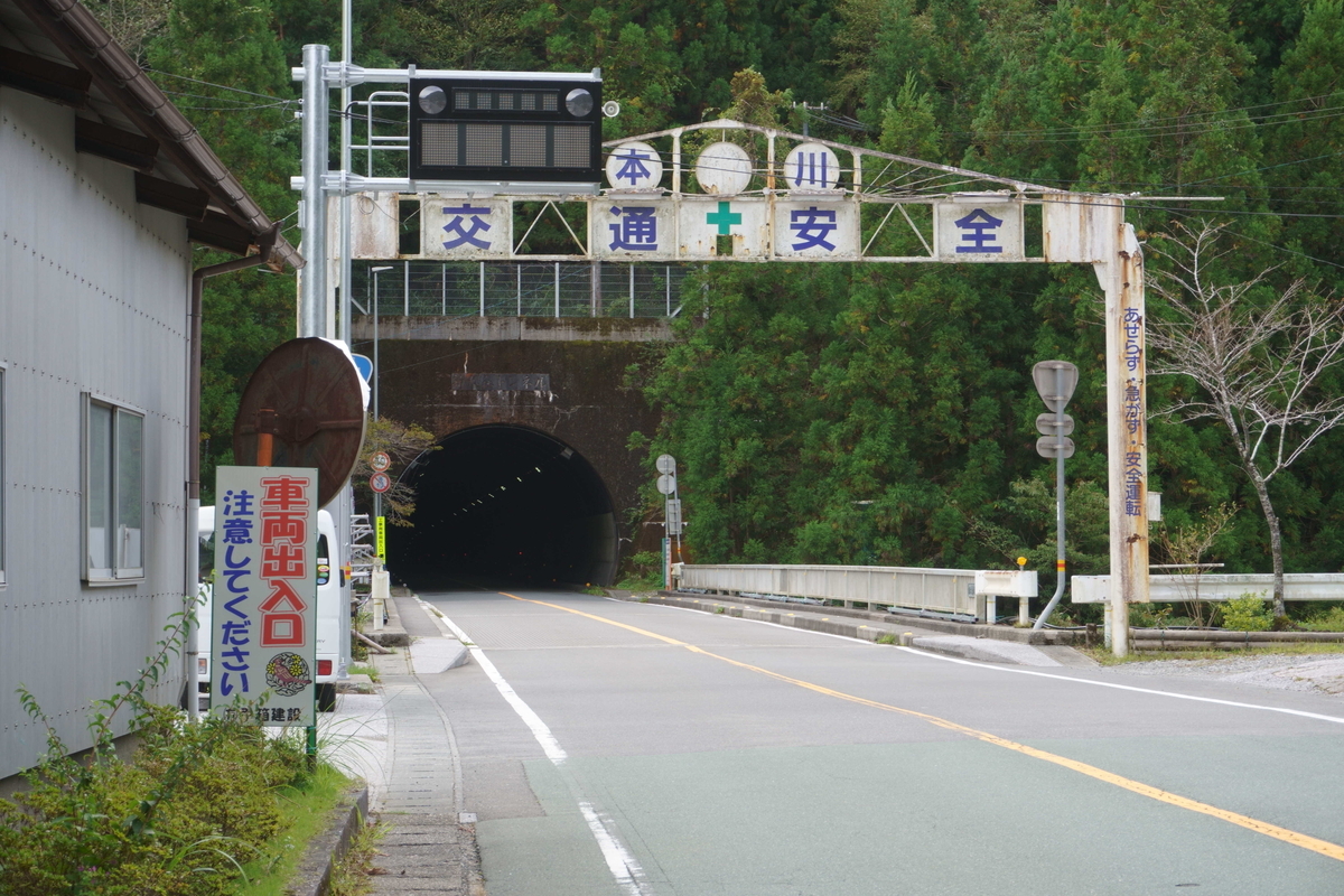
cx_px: 672
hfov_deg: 27.0
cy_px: 448
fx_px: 2800
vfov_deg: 18.2
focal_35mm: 75
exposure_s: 1/100
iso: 160
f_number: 8
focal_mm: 50
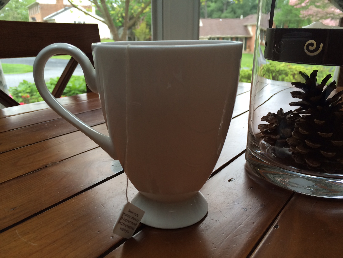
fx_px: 287
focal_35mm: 29
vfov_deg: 48.2
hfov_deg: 61.7
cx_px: 172
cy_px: 129
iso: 80
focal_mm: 4.15
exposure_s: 1/30
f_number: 2.2
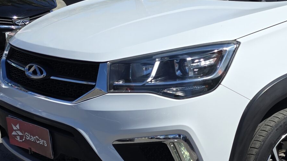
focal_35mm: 72
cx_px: 244
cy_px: 116
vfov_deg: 16.7
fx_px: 548
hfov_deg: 28.5
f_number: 1.7
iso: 12
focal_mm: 6.3
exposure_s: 1/1245
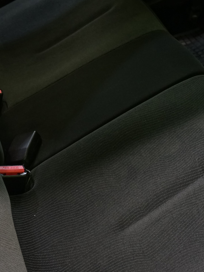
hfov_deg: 23.0
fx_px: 471
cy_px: 122
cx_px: 223
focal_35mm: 60
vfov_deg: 32.2
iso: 2000
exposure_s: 1/20
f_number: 5.6
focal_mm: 30
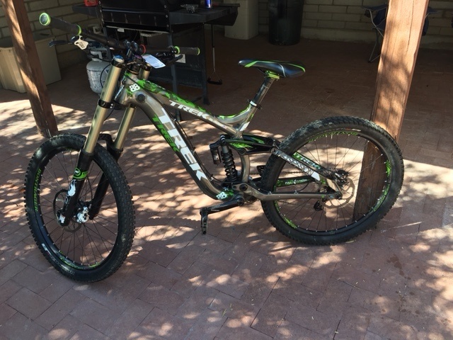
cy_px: 170
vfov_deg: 48.2
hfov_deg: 61.7
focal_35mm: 29
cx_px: 226
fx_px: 380
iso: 25
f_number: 2.2
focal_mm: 4.15
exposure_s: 1/120
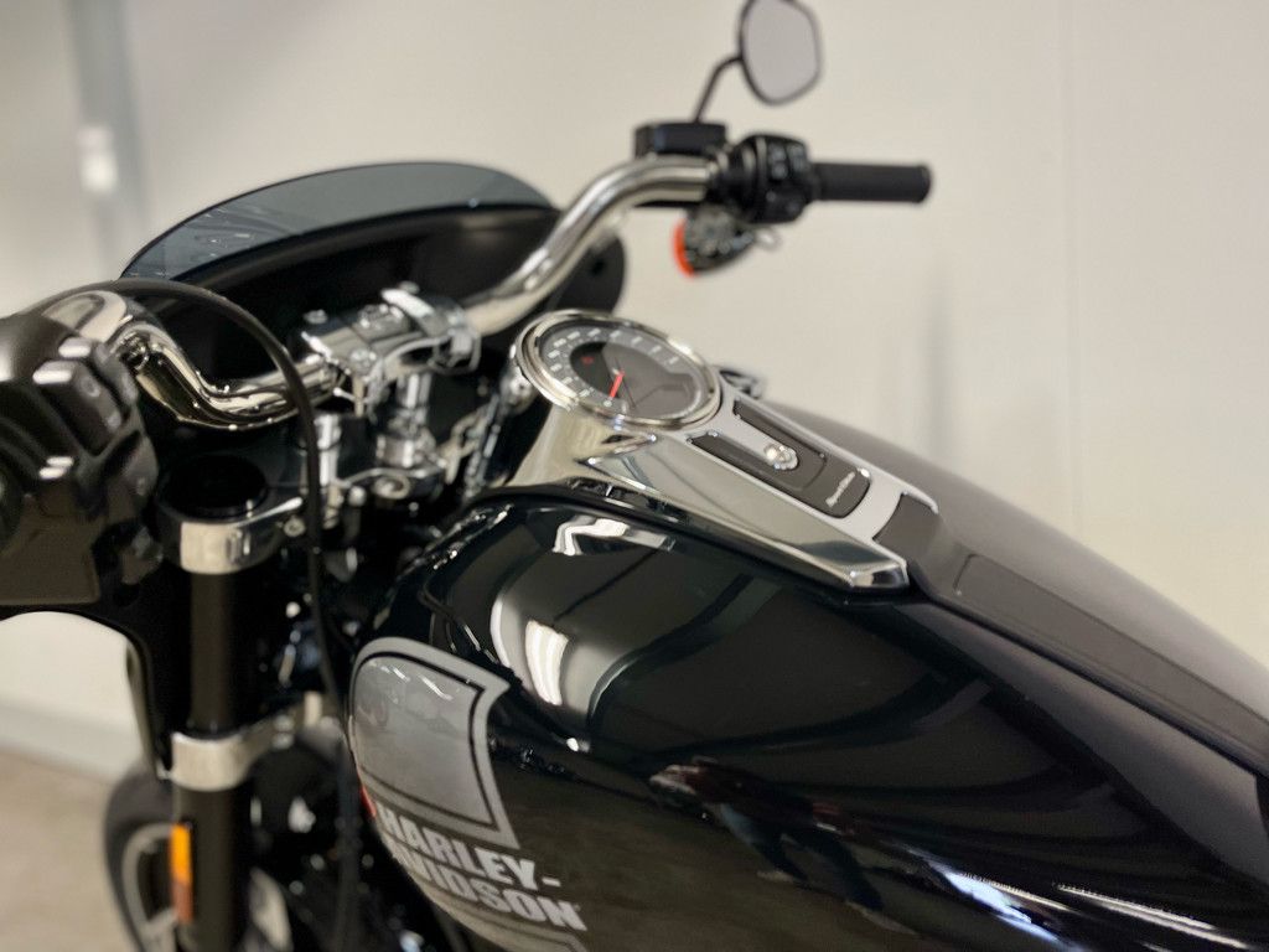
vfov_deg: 53.1
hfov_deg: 67.3
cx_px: 634
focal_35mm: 26
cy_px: 476
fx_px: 953
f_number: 1.6
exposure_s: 1/100
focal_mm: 5.1
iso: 125
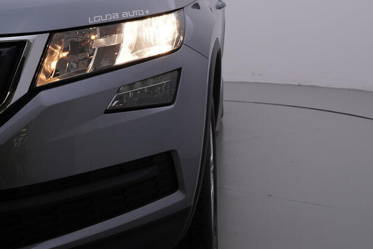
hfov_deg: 33.8
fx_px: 611
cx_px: 233
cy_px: 106
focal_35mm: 59
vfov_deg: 23.0
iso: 125
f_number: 5
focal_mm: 24
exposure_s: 1/125
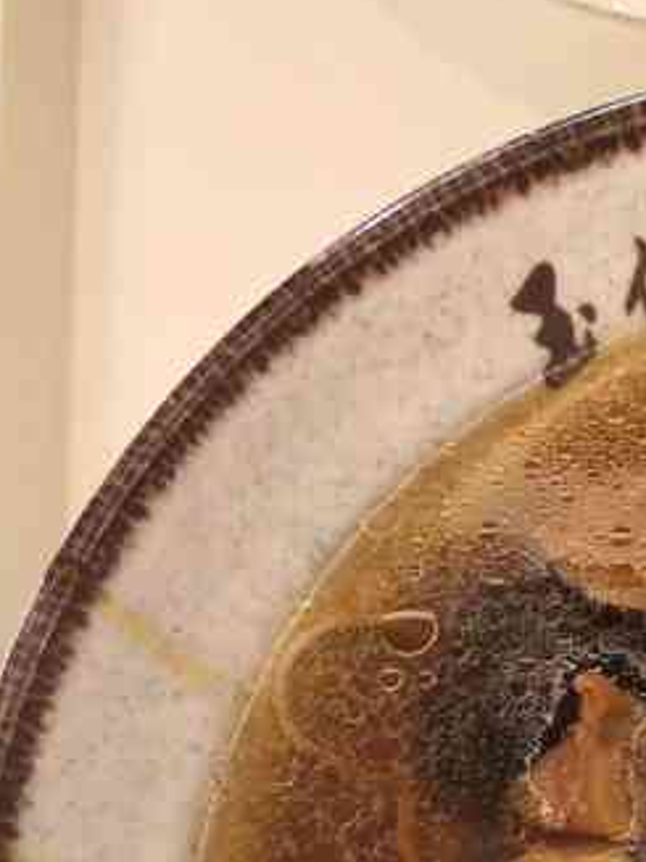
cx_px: 899
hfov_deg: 17.6
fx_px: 1917
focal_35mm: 77
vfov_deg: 23.4
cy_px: 998
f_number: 1.6
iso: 200
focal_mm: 3.95
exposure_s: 1/33.3
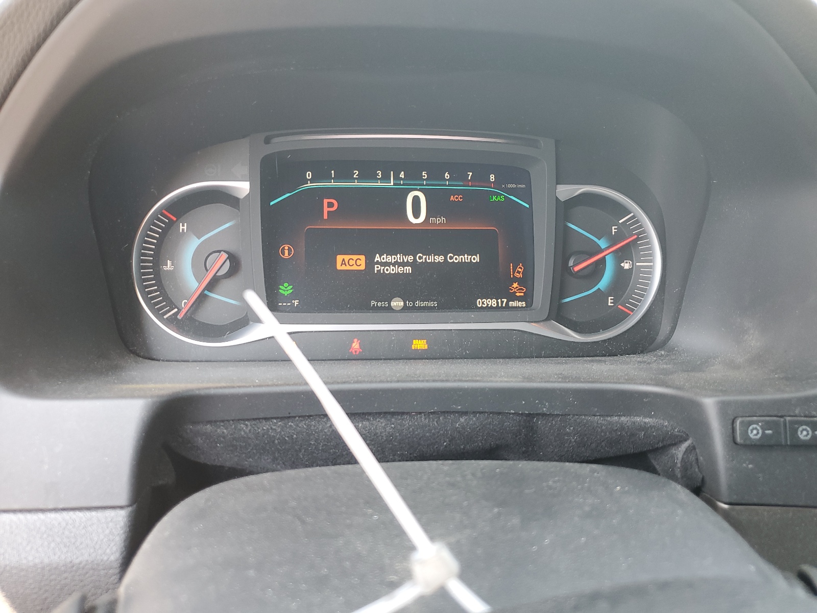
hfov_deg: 67.3
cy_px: 306
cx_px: 408
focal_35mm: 26
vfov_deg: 53.1
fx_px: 614
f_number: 1.5
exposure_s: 1/60.2
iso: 59
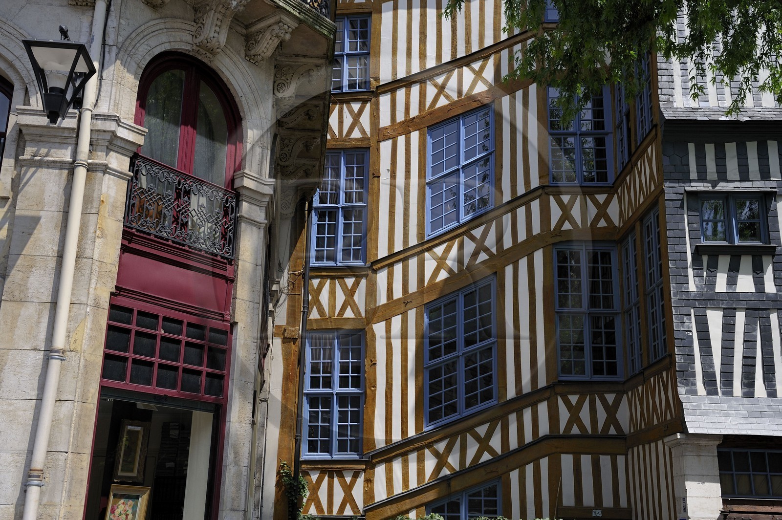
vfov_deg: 35.0
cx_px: 391
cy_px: 260
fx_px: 825
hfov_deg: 50.7
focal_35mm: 38
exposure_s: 1/200
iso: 200
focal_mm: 38
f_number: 11
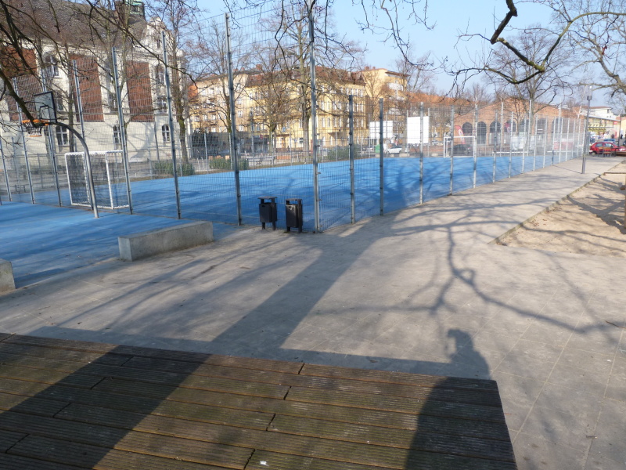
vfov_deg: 54.9
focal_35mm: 25
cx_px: 313
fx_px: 452
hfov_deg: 69.4
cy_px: 235
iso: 80
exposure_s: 1/200
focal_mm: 4.5
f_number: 4.5
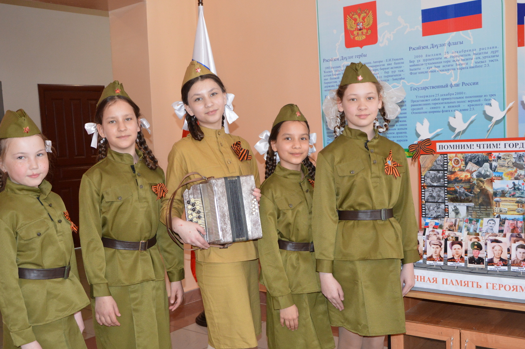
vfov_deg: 32.5
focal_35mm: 41
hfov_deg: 47.4
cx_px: 270
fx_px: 597
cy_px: 197
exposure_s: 1/60
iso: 1000
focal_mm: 22
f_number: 3.8
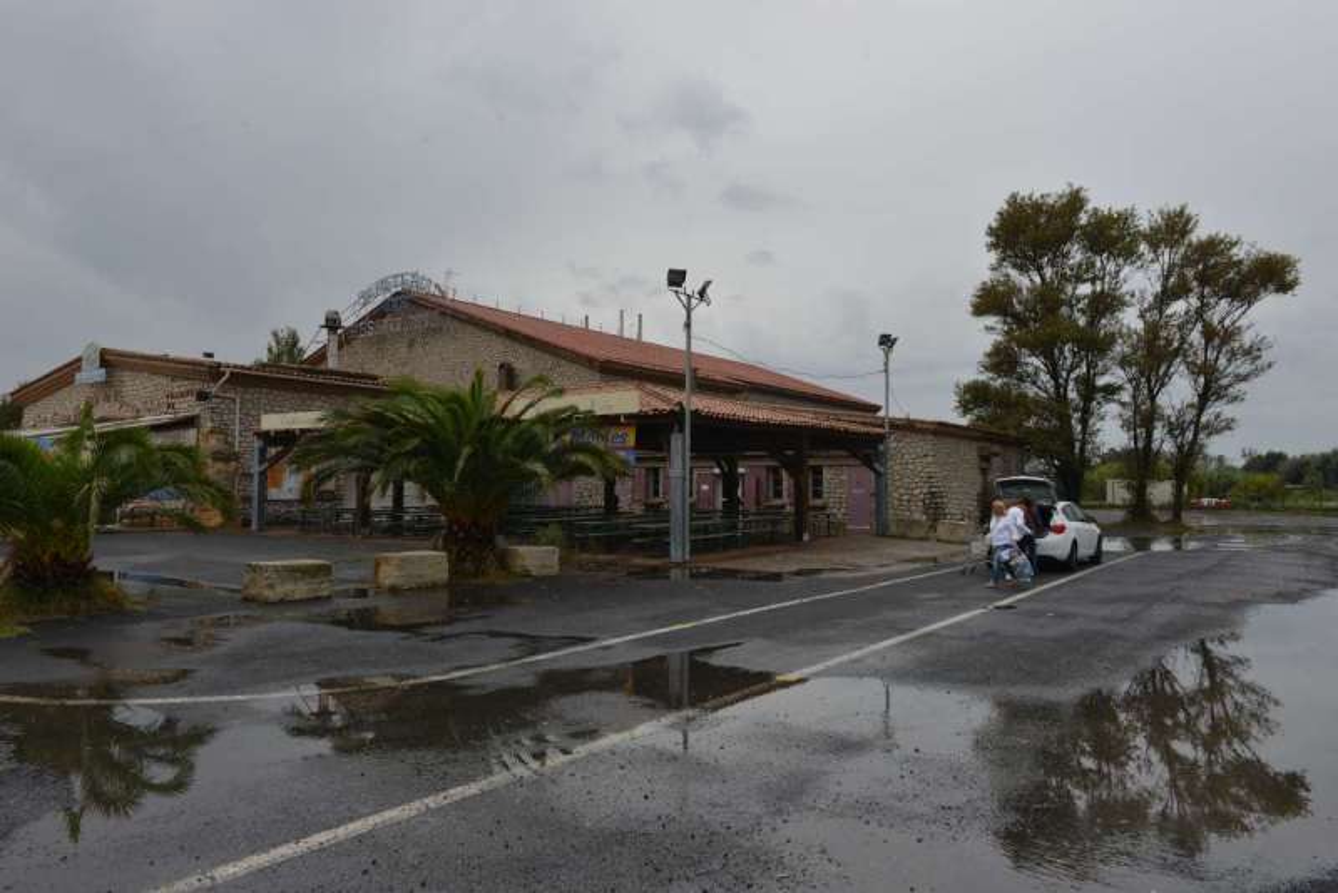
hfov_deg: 73.7
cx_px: 669
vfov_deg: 53.2
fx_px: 892
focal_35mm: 24
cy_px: 446
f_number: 10
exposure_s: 1/200
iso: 360
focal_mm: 24
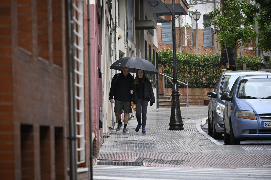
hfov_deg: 9.5
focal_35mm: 218
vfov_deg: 6.3
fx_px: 1637
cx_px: 136
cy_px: 90
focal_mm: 145
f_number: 5.3
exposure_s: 1/160
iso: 800
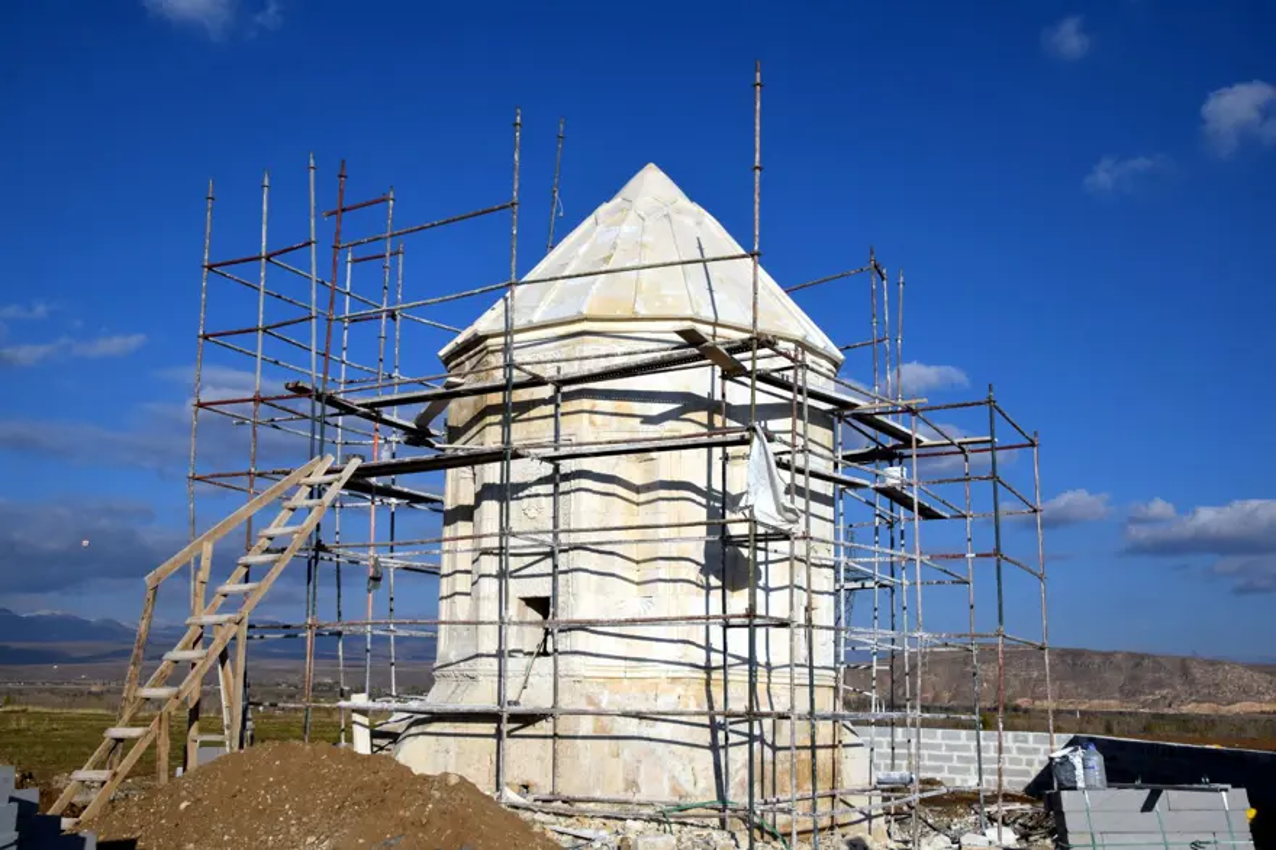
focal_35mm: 33
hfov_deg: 57.2
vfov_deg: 39.9
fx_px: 1169
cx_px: 638
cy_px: 425
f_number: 10
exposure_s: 1/400
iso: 200
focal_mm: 22
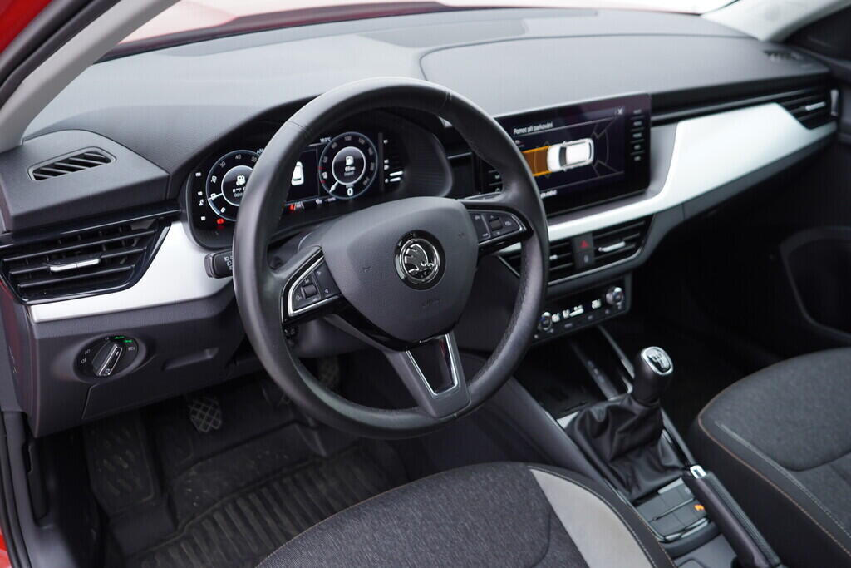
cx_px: 426
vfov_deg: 36.9
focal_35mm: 36
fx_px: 851
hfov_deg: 53.1
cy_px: 284
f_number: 2.8
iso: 200
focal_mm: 24
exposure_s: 1/40
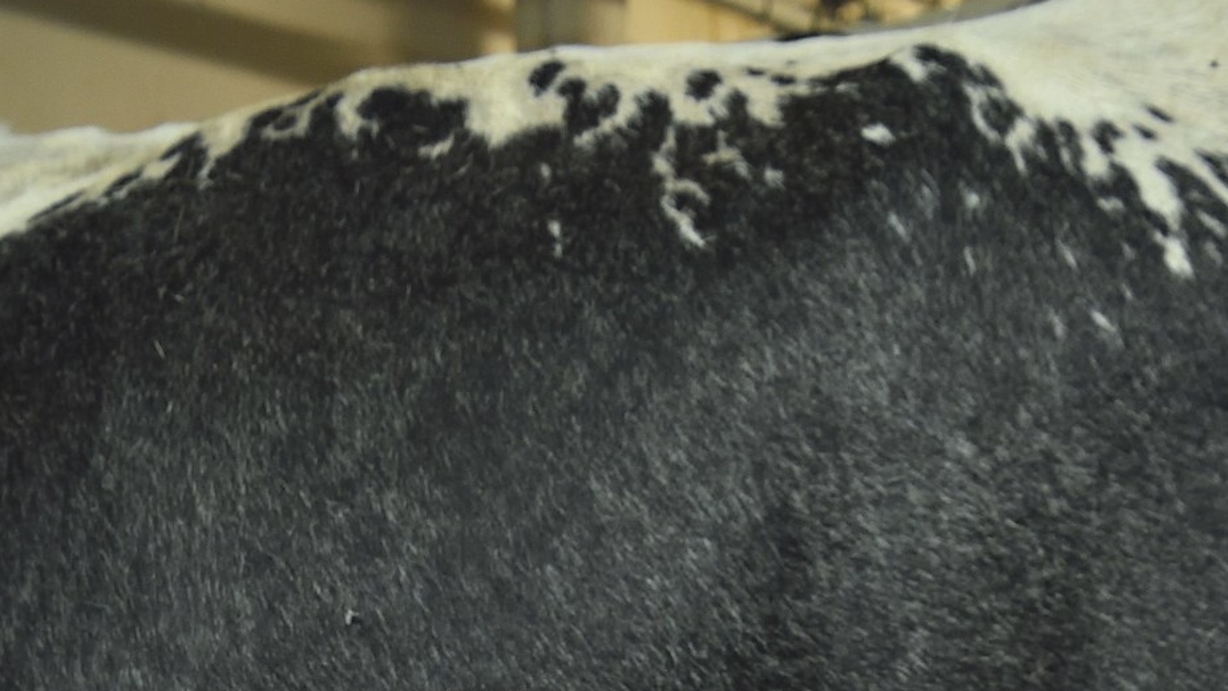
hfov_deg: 26.8
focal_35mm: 79
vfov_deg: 12.5
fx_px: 2573
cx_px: 593
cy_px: 1574
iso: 1600
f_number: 6.3
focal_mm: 29
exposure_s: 1/25
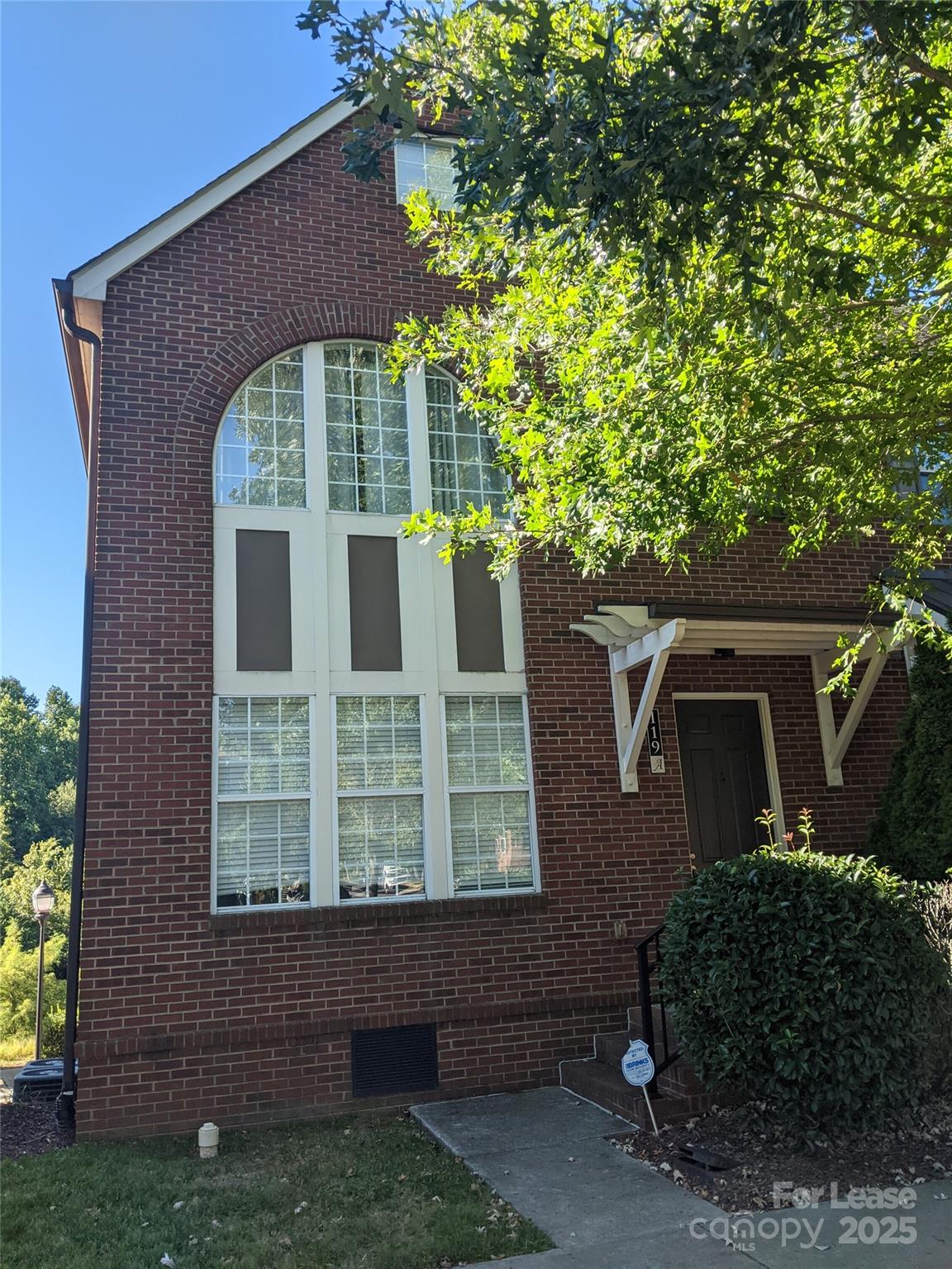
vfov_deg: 65.3
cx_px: 476
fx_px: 990
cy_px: 634
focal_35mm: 27
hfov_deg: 51.4
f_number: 1.8
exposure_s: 1/1300
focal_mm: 4.44
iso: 47
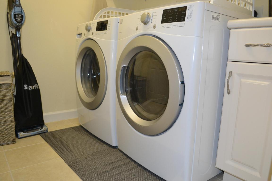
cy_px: 90
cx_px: 136
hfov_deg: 67.4
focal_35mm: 27
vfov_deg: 47.9
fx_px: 204
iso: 1250
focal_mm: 18
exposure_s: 1/60
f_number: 3.5
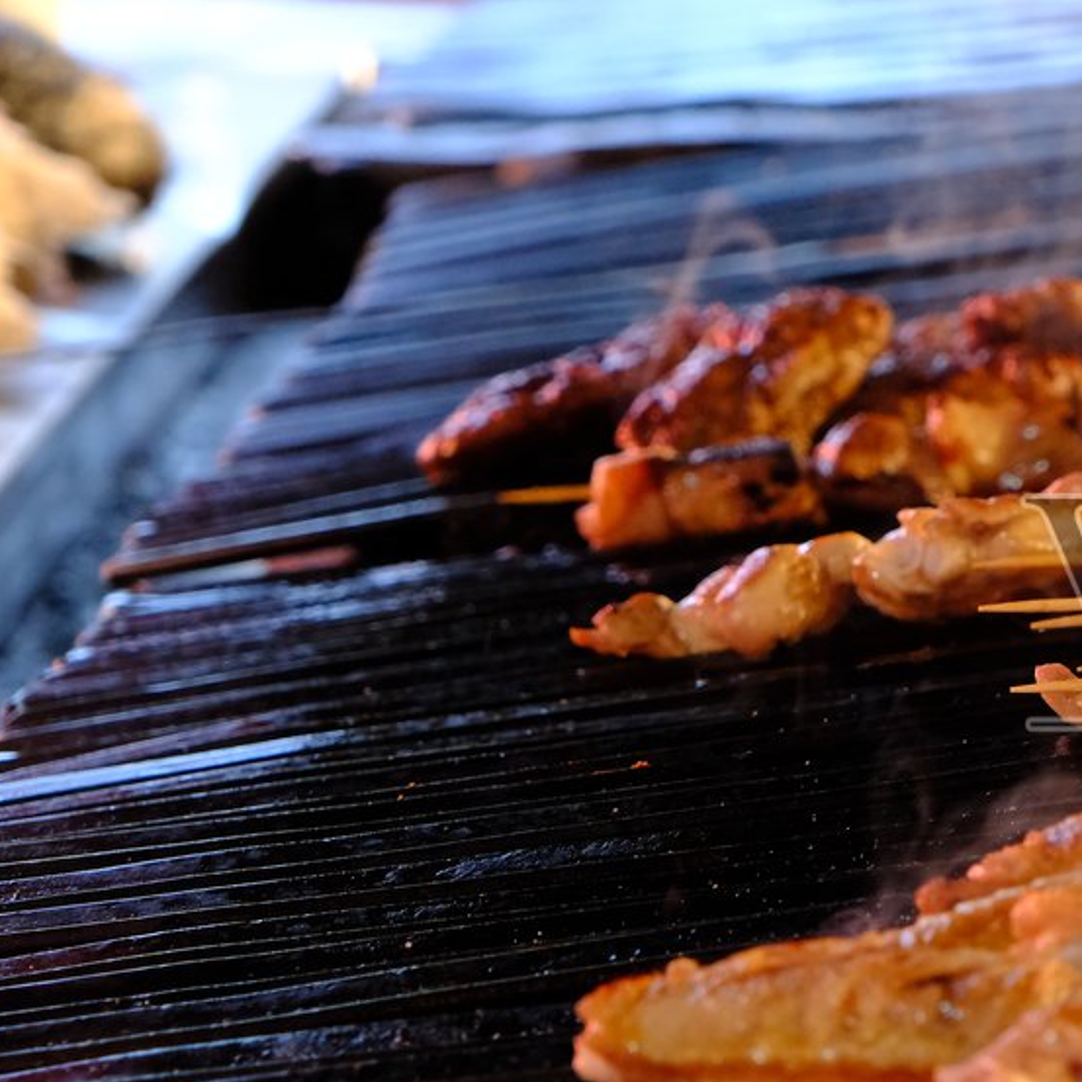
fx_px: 8523
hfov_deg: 7.2
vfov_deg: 7.3
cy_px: 629
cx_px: 1352
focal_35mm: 241
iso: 2500
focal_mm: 65.2
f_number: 5.6
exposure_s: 1/100
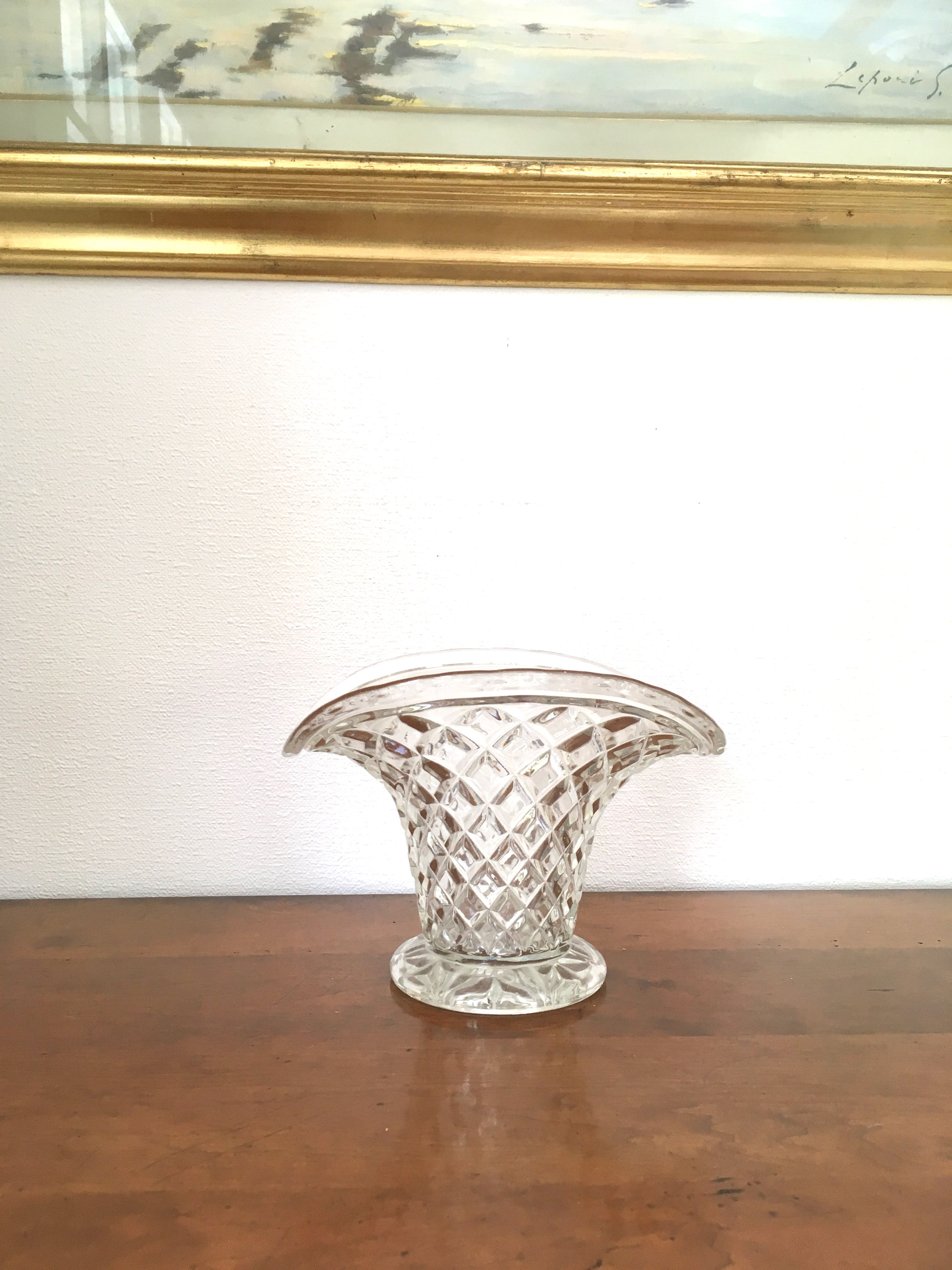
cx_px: 476
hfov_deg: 48.2
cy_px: 635
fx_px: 1063
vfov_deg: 61.7
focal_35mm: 29
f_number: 2.2
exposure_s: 1/33
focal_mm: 4.15
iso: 64
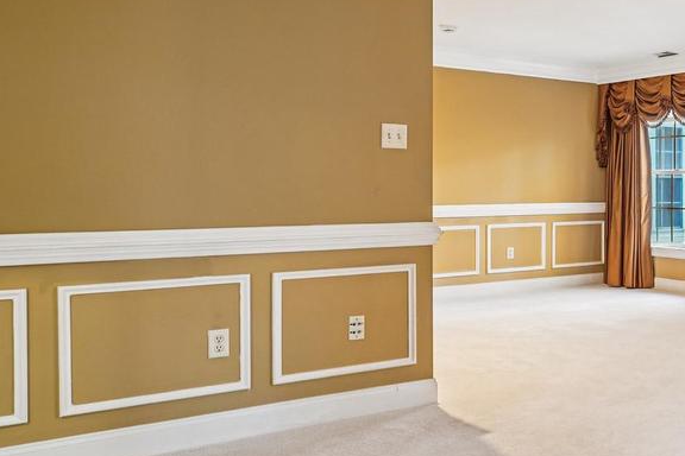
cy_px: 197
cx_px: 780
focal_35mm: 45
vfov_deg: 29.8
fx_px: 856
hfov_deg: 36.0
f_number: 8
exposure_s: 1/5
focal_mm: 18
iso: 640
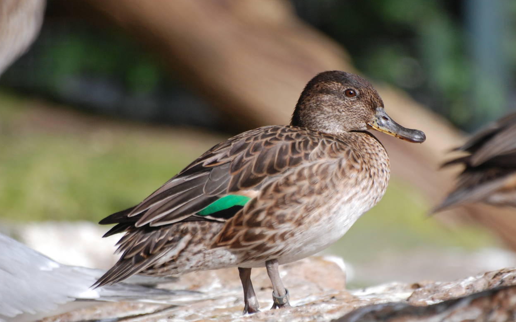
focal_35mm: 588
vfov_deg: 2.2
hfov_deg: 3.6
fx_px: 8268
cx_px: 317
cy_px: 180
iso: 400
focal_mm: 300
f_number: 5.6
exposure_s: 1/500
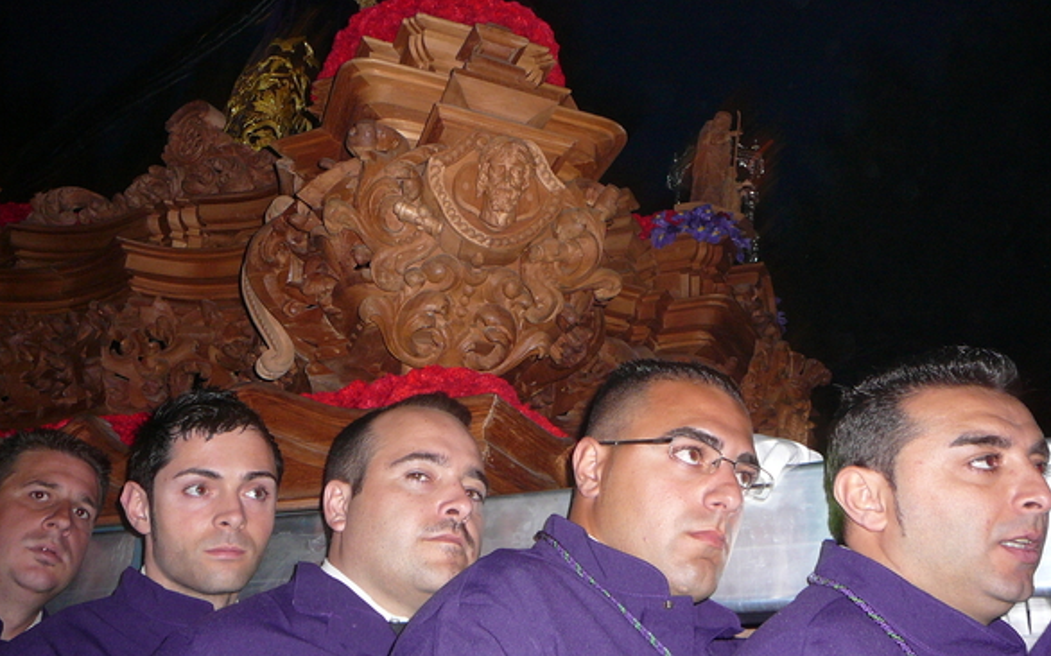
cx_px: 526
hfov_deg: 51.6
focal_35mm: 38
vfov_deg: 33.5
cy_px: 376
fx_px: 1088
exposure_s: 1/30
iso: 125
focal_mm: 5.2
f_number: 2.8
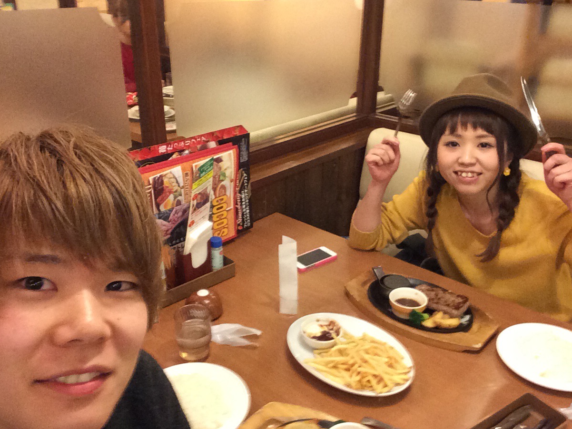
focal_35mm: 33
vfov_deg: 43.0
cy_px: 212
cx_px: 297
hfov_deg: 55.3
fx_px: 545
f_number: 2.4
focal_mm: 2.15
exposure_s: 1/30
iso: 320
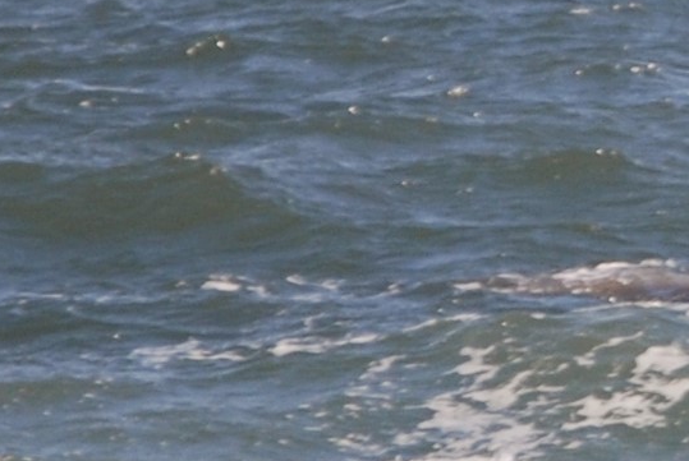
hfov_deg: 0.9
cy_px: 86
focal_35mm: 2297
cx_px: 660
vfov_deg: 0.6
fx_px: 44021
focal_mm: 500
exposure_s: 1/500
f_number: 6.3
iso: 200
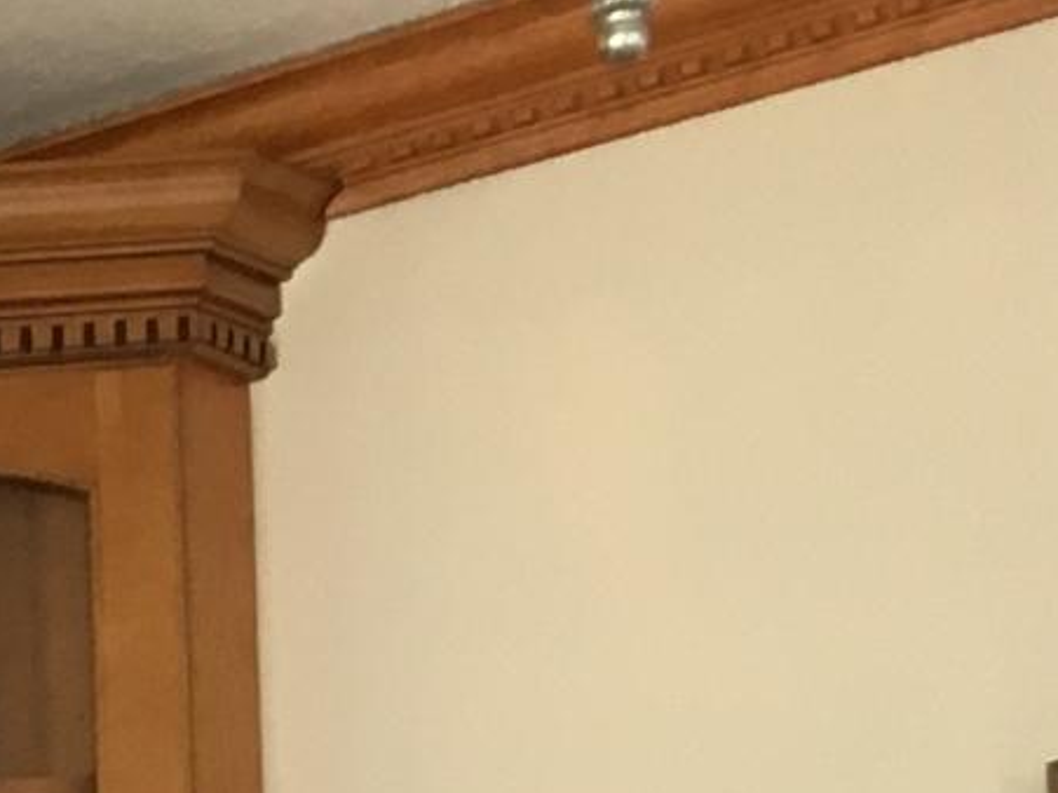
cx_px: -2083
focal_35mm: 193
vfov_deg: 7.0
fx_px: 5897
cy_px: 2262
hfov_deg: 8.6
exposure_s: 1/30
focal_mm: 4.15
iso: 32
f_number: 2.2
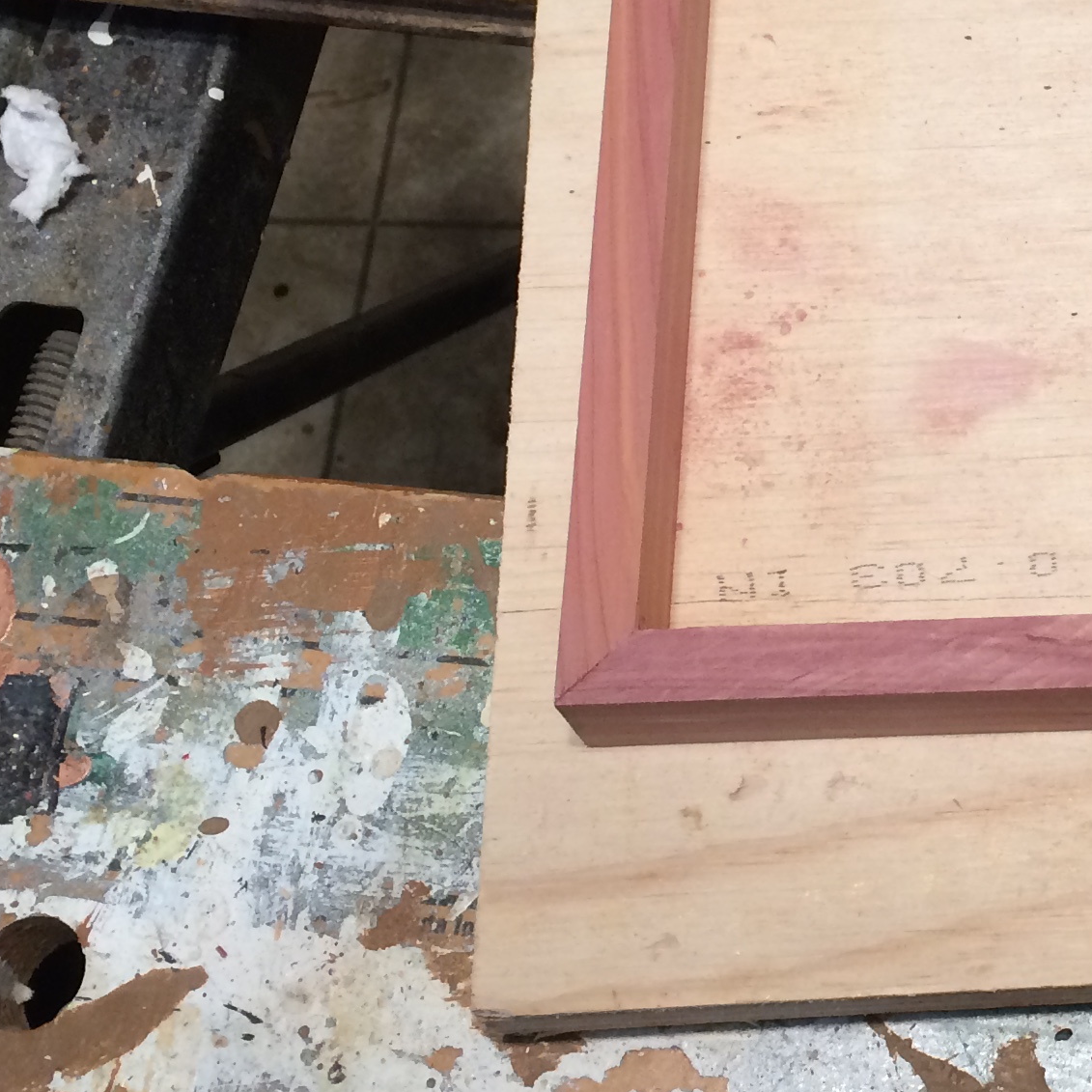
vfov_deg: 23.2
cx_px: 1197
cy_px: 294
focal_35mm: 74
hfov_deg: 22.1
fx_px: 2641
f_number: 2.2
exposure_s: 1/30
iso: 100
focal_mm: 4.15
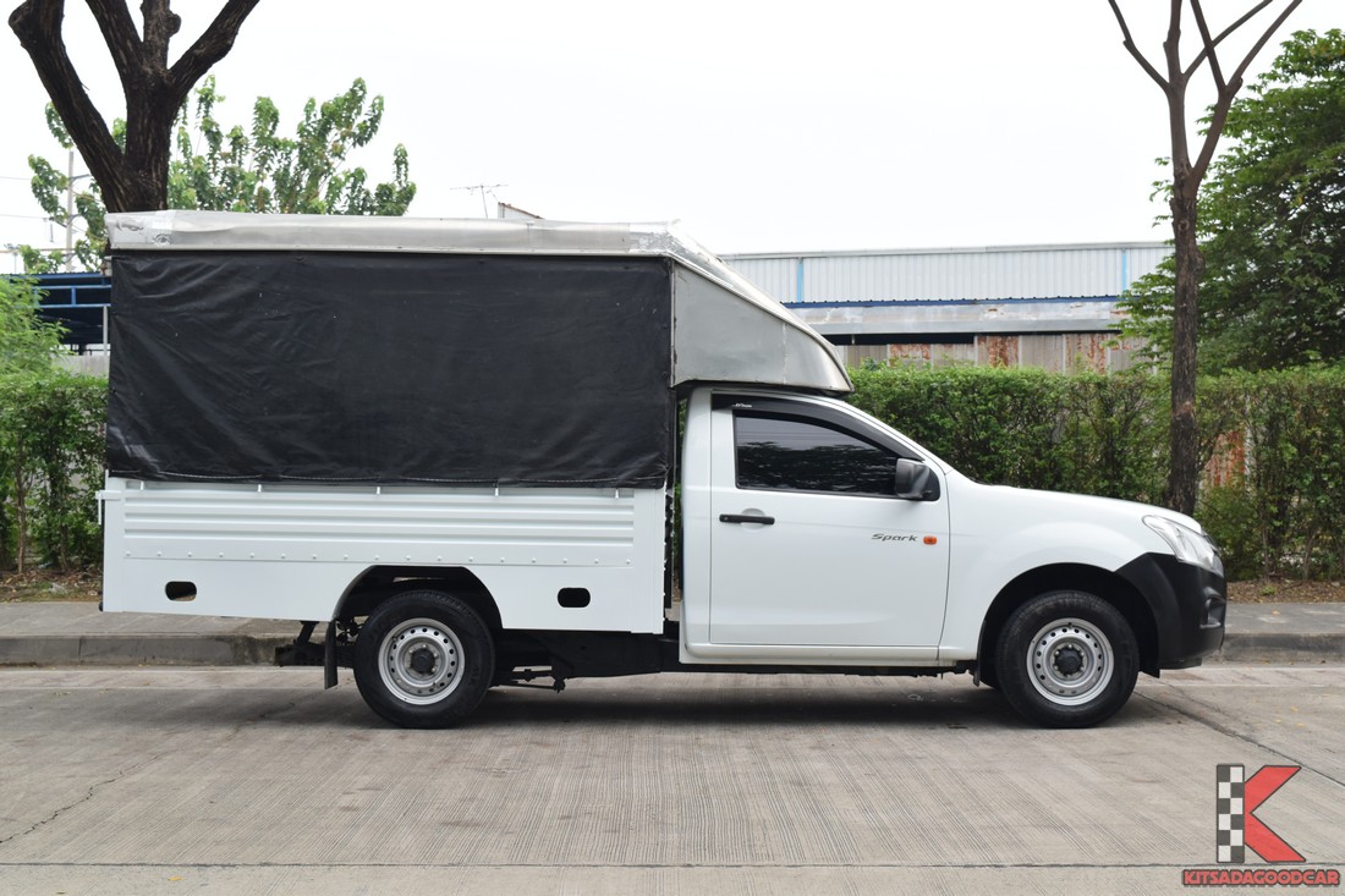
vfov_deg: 26.5
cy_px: 448
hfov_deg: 38.9
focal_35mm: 51
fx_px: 1905
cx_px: 672
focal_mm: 34
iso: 500
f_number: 10
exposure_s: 1/250
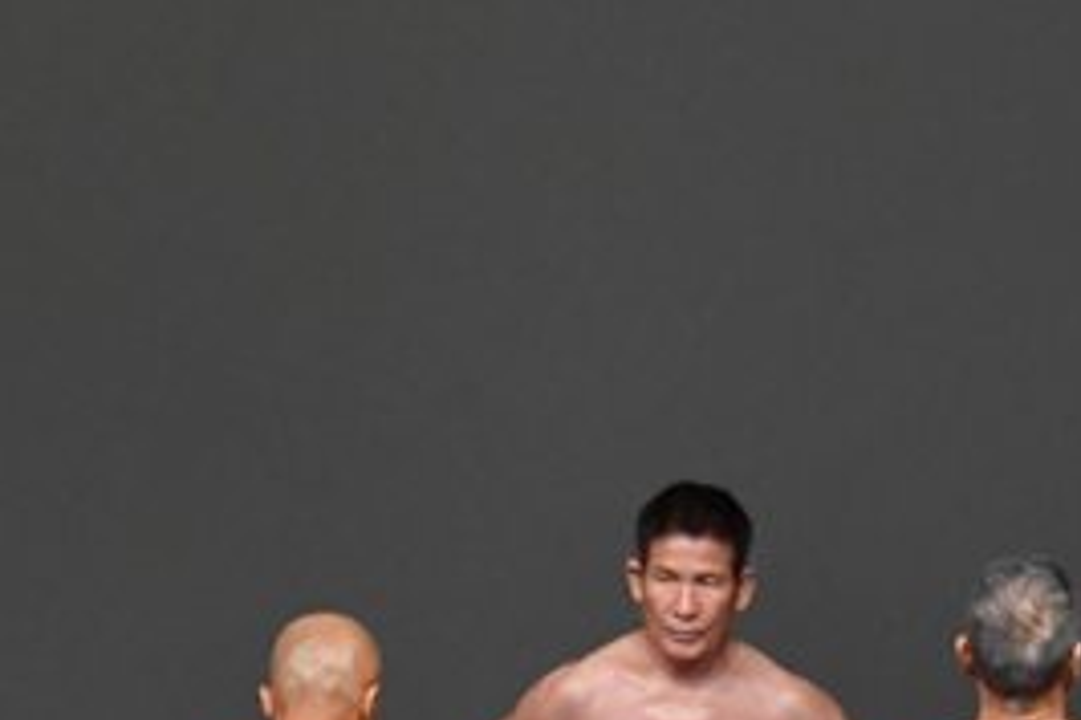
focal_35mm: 633
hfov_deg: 3.3
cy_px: 911
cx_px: 75
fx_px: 18995
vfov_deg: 2.2
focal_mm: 145
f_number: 5.6
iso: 4000
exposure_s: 1/400
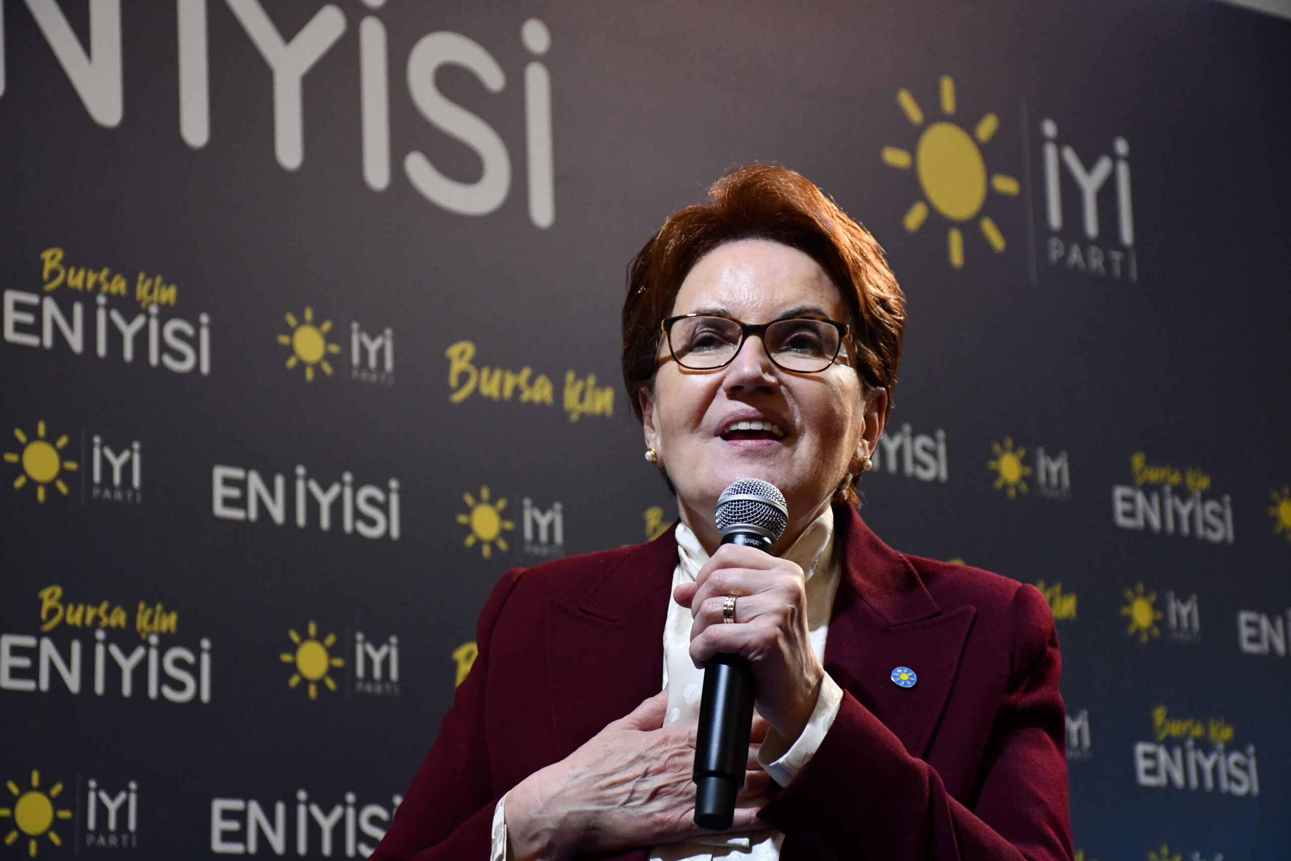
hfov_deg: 22.6
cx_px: 646
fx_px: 3227
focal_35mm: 90
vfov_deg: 15.2
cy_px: 430
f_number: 5
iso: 3200
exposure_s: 1/250
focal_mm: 60
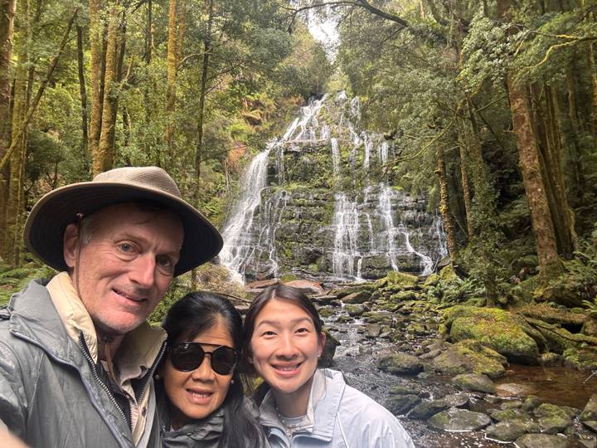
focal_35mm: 23
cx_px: 298
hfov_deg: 73.9
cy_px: 224
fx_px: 397
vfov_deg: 58.9
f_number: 1.9
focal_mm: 2.69
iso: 125
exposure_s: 1/60
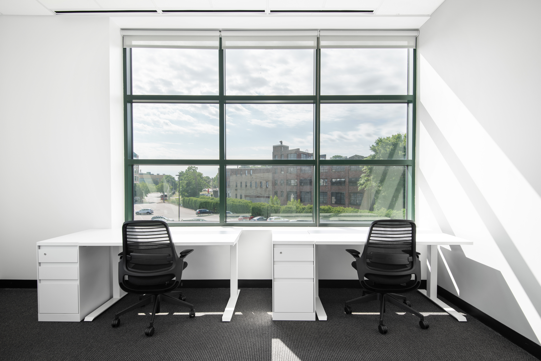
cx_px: 270
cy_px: 180
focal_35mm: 18
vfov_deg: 67.4
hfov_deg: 90.0
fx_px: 271
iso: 200
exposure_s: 1/80
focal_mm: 18
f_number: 8
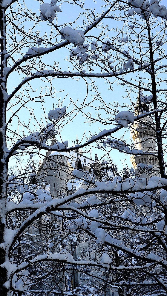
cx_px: 49
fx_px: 598
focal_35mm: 76
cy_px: 147
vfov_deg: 27.9
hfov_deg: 15.8
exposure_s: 1/160
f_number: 5.6
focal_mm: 32
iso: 100
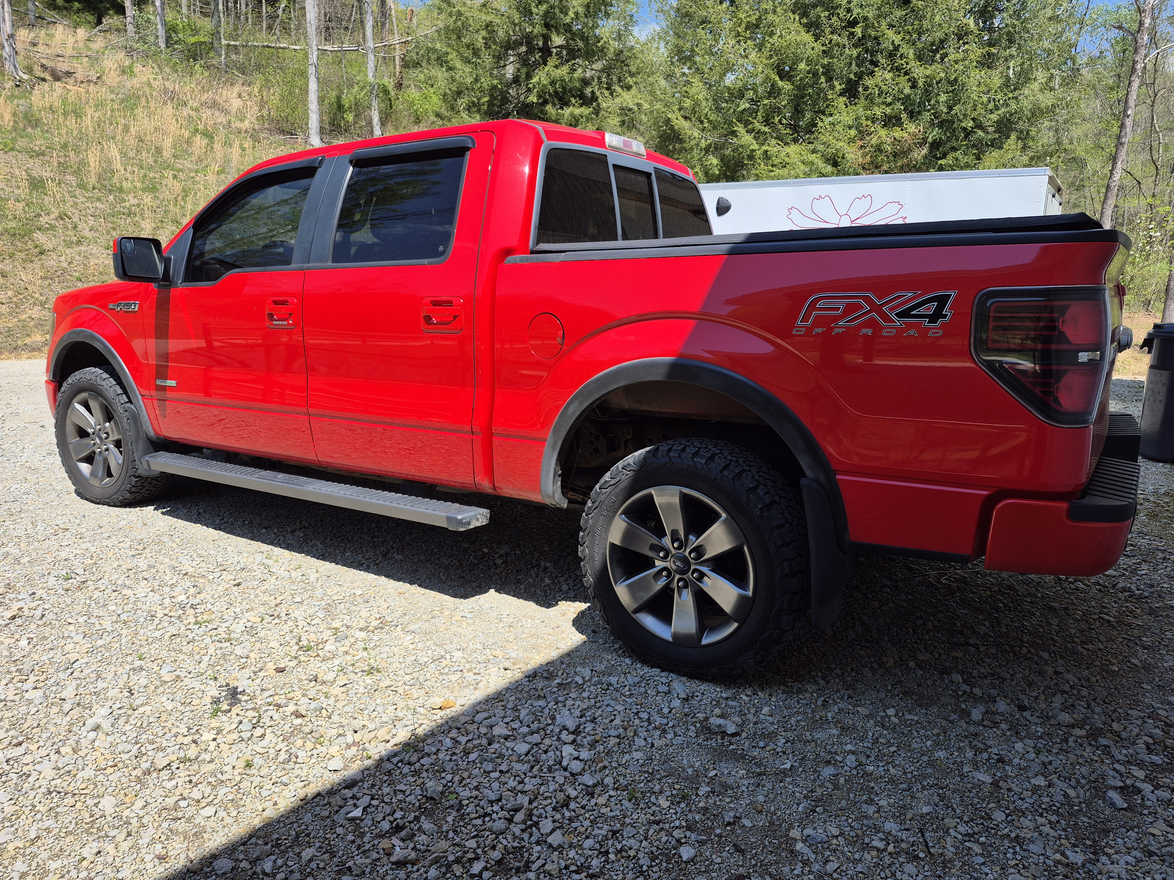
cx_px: 587
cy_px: 440
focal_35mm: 23
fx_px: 780
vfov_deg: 58.9
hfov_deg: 73.9
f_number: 1.8
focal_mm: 5.4
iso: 25
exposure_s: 1/1276
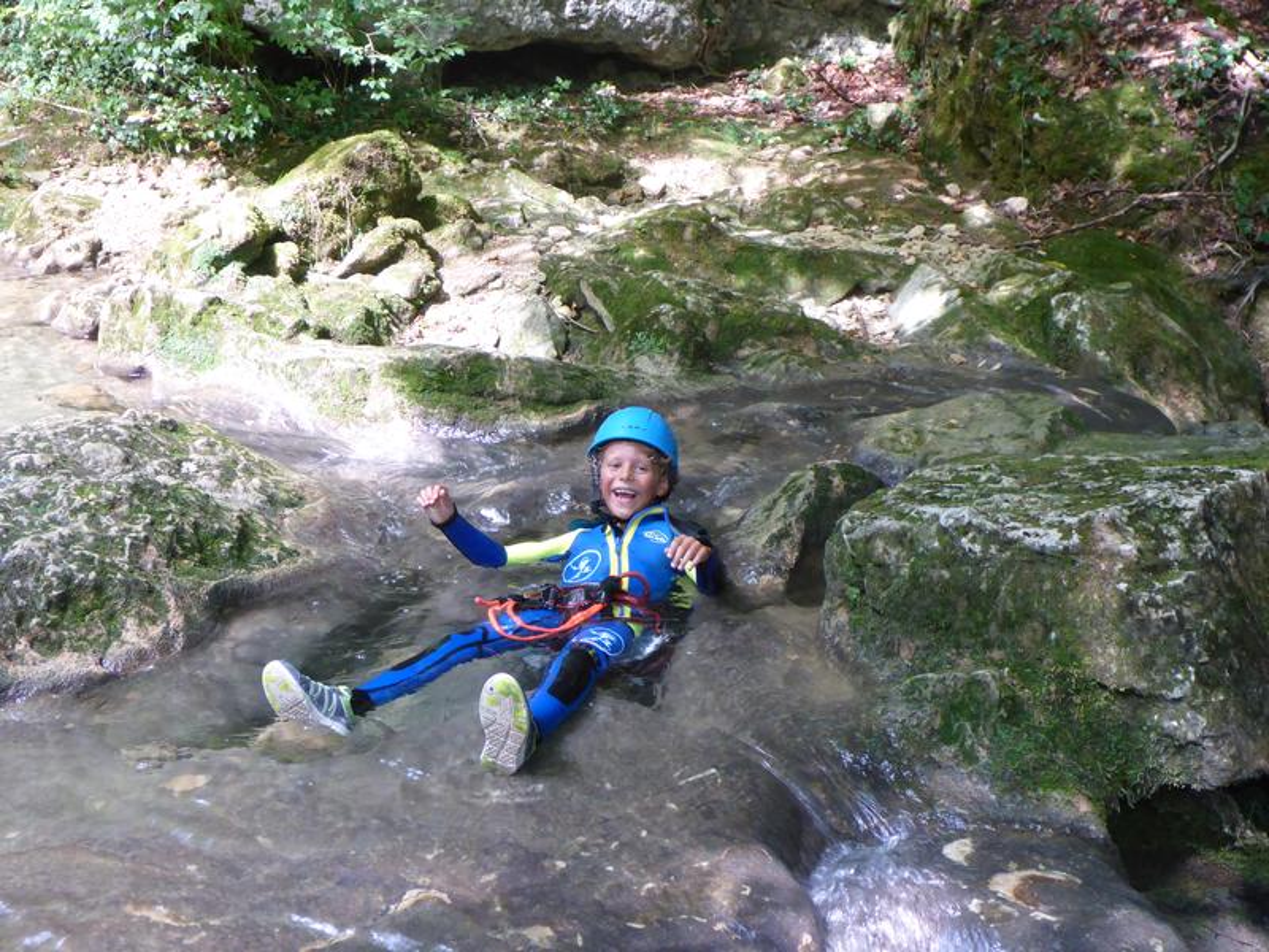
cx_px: 634
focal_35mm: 47
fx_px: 1723
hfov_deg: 40.4
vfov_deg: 30.9
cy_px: 476
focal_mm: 8.4
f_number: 4.5
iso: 400
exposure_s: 1/40
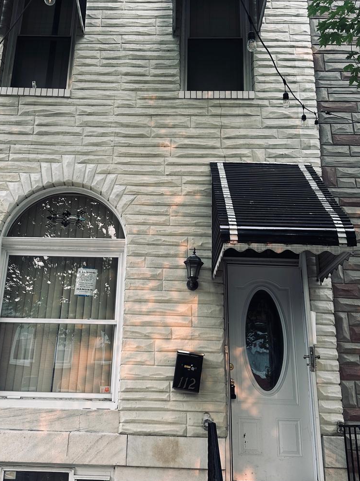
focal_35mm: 37
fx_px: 513
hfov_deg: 38.5
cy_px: 222
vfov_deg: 50.1
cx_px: 149
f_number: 1.78
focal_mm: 6.86
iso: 80
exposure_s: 1/333
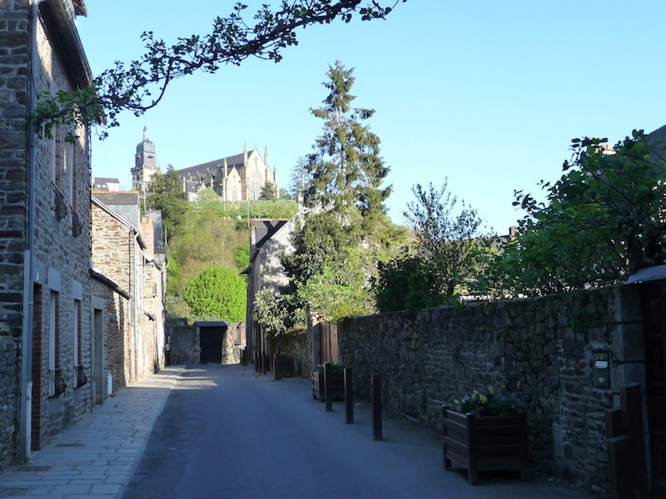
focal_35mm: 45
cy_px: 250
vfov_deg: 32.2
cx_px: 333
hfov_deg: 42.1
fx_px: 866
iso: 160
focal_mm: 7.6
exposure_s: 1/250
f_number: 4.1
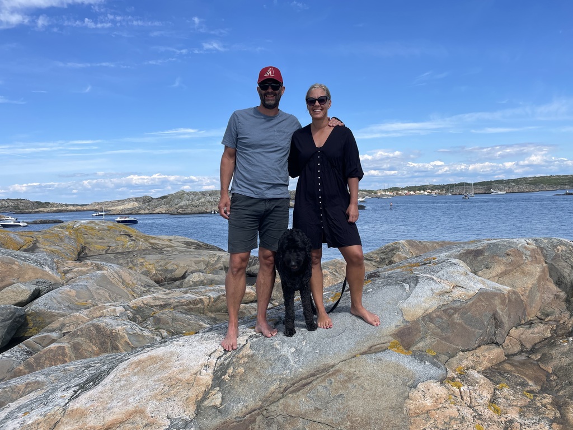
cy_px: 215
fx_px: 430
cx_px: 286
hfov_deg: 67.3
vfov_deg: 53.1
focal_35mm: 26
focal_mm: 4.2
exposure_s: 1/3610
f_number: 1.6
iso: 32
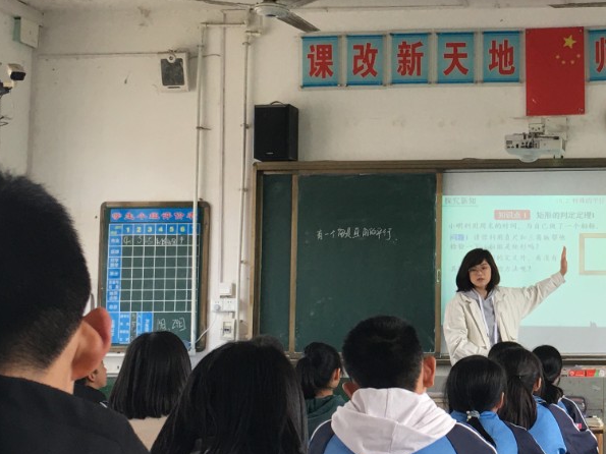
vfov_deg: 18.9
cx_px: 598
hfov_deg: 24.0
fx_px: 1365
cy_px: 230
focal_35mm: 78
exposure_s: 1/33
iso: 25
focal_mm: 4.15
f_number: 2.2
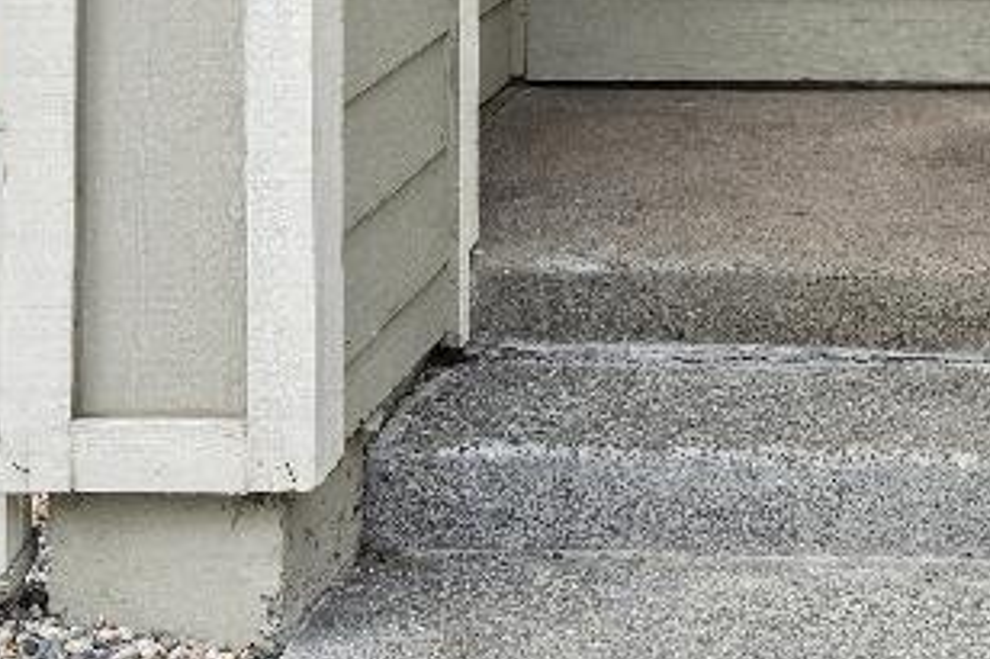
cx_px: 1141
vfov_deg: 14.5
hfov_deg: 22.9
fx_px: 2264
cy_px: -530
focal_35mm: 82
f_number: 9
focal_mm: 16.9
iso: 200
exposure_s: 1/100
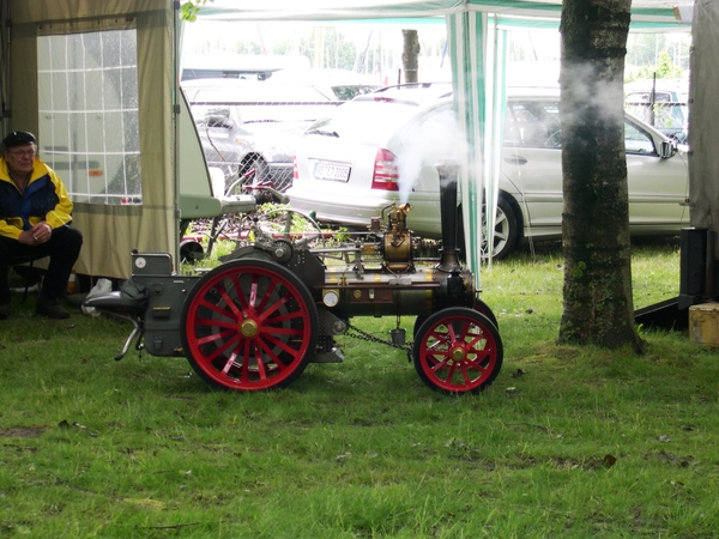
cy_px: 270
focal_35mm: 114
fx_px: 2368
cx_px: 360
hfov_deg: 17.3
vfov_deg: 13.0
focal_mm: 24
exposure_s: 1/44.2
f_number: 4.9
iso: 100
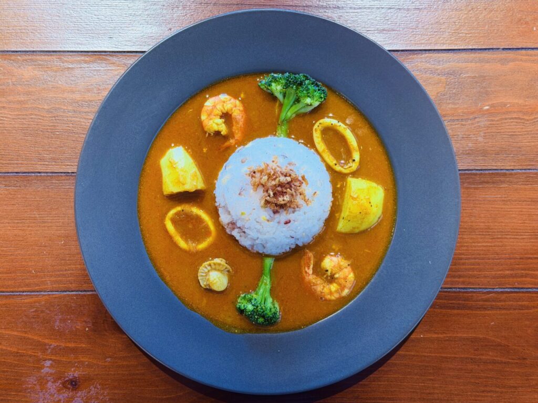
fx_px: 746
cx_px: 269
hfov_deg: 39.7
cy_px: 202
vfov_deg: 30.2
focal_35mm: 48
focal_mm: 6.76
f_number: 1.78
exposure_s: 1/60
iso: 80
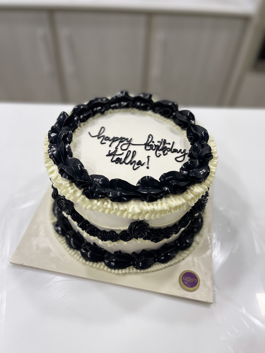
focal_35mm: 26
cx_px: 132
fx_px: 265
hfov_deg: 53.1
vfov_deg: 67.3
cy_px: 176
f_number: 1.6
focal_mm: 5.1
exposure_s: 1/121
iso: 100
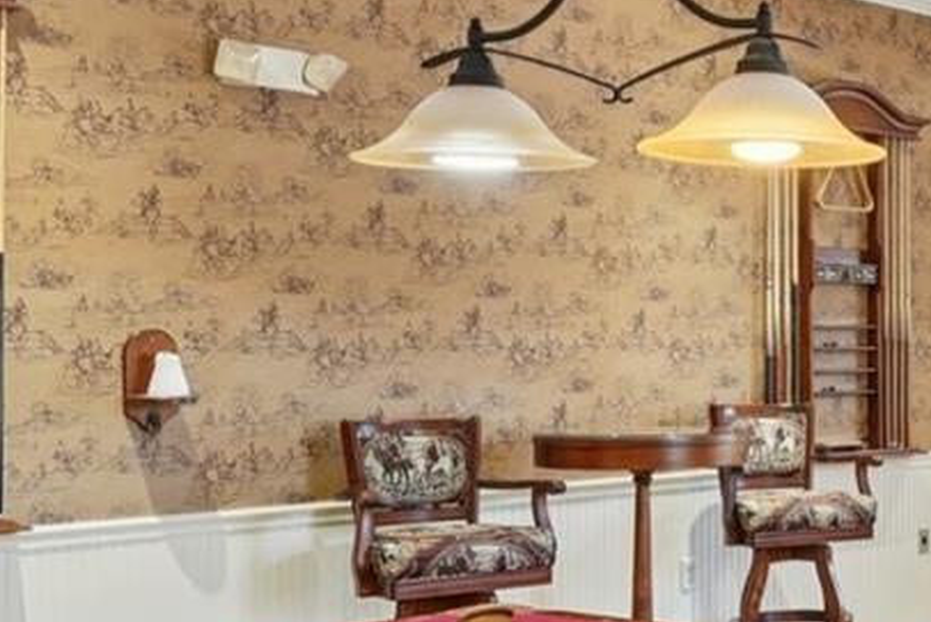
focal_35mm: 63
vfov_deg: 21.6
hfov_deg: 26.5
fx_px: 1630
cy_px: 360
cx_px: 1245
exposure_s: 1/10
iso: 400
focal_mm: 16
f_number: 8
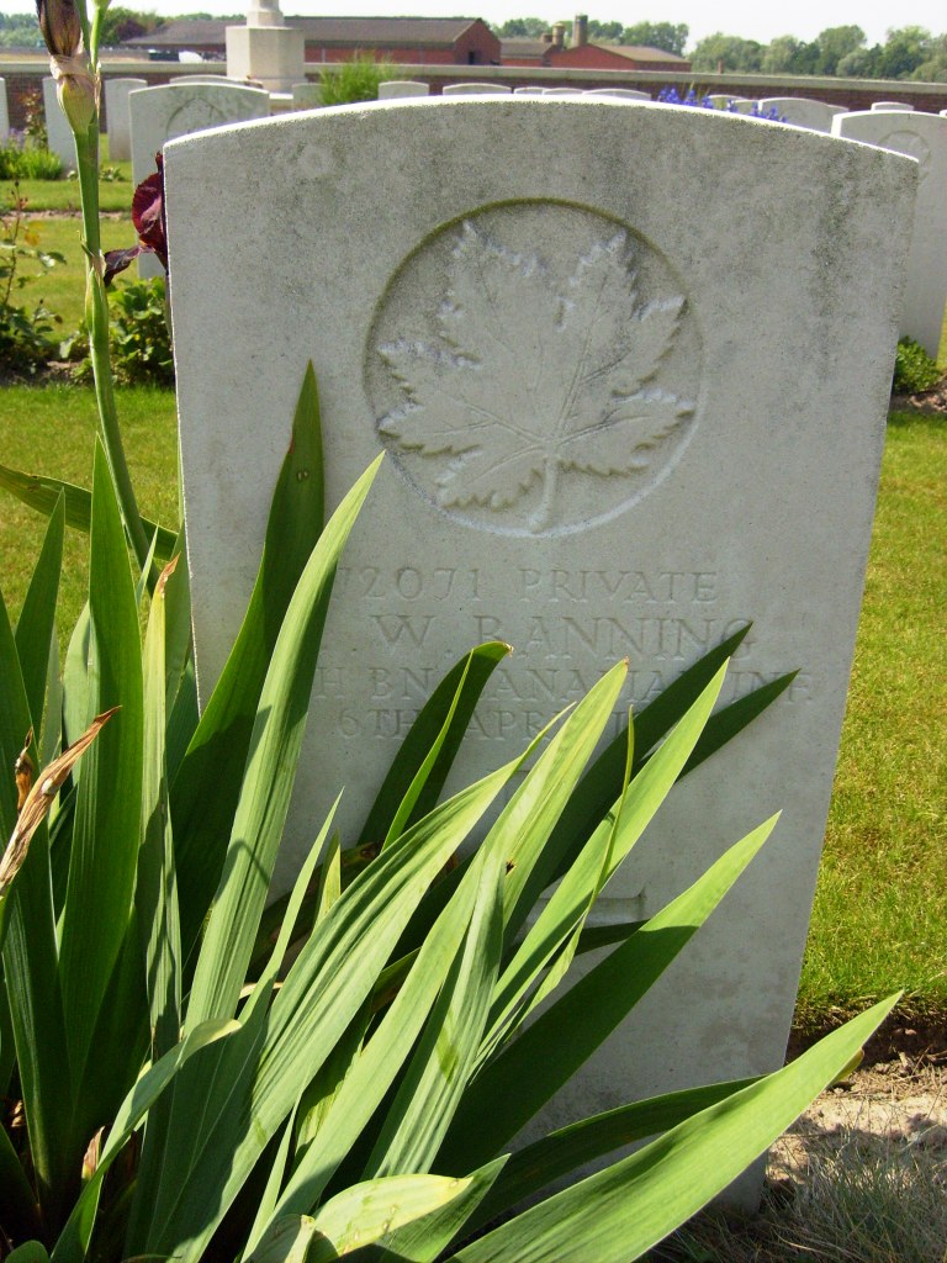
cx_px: 474
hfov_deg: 40.7
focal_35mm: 35
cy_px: 632
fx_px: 1277
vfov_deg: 52.6
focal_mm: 5.8
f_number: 7.1
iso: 80
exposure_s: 1/250
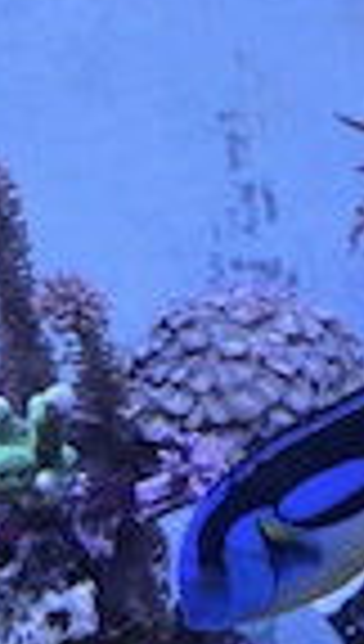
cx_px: 467
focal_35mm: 70
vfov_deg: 29.9
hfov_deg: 16.4
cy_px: 432
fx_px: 1195
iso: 125
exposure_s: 1/69.4
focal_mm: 5.4
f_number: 1.8
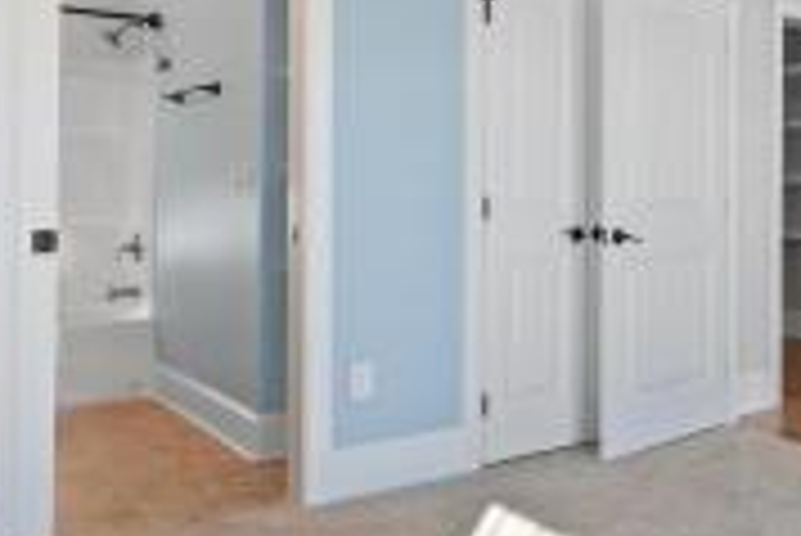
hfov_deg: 44.3
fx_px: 891
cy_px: 191
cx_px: 716
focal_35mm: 40
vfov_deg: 33.2
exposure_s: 1/20
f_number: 4.5
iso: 100
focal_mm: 10
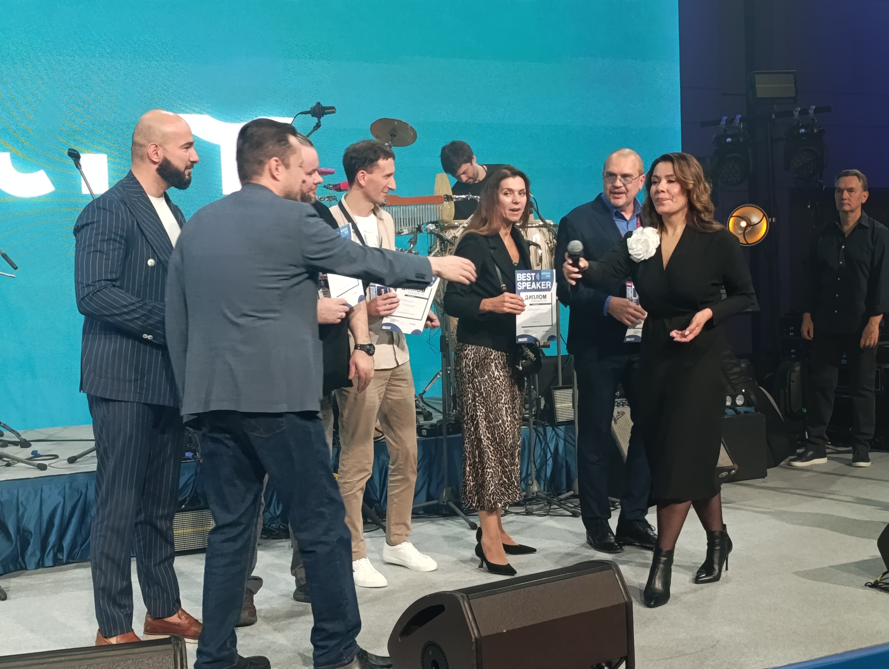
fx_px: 1183
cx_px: 444
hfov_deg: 41.2
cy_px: 334
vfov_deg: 31.6
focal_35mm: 46
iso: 800
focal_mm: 6.14
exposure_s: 1/99.9
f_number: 1.6
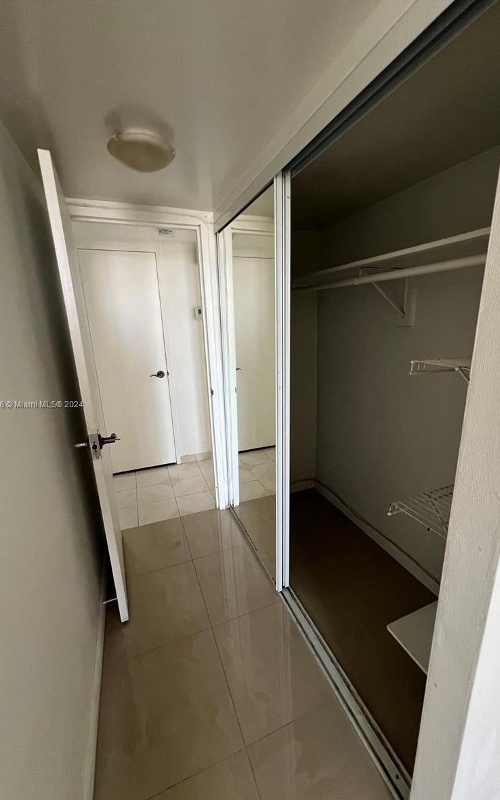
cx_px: 264
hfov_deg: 78.6
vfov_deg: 105.3
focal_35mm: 14
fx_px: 305
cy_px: 405
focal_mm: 1.57
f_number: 1.8
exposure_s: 1/99
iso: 200
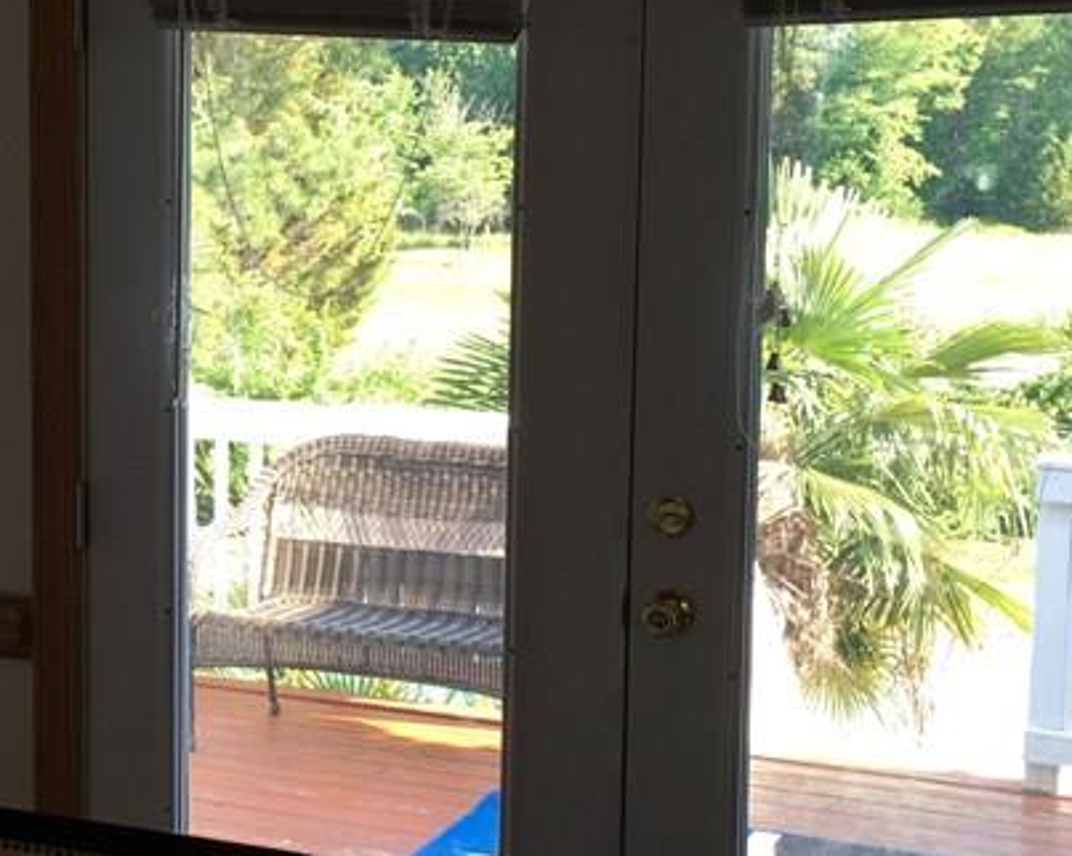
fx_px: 2283
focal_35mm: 72
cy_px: 455
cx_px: 149
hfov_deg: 25.7
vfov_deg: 21.2
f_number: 2.2
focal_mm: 4.15
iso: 32
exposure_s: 1/120
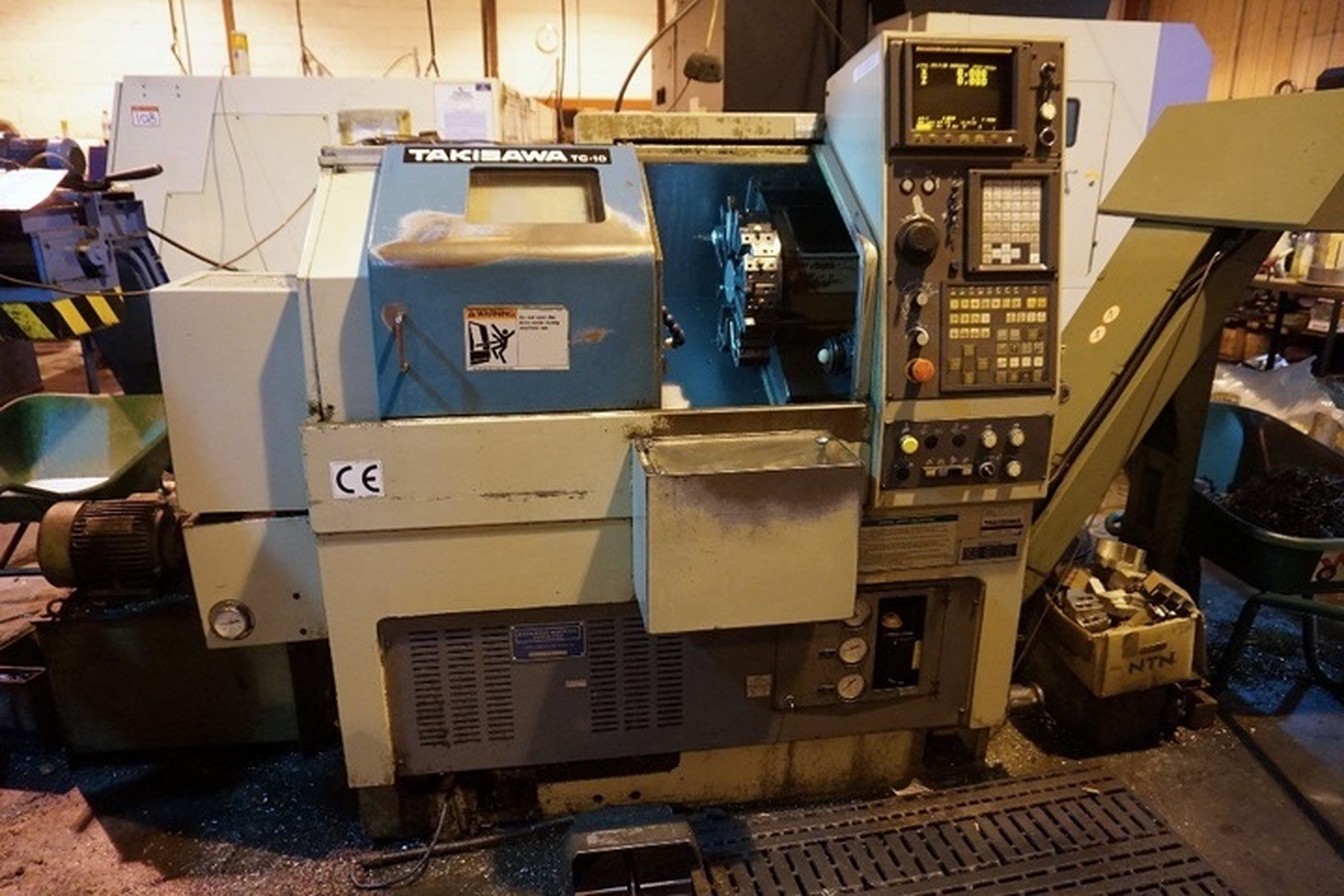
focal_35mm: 24
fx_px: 896
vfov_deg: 53.1
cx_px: 672
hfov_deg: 73.7
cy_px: 448
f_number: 3.5
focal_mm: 16
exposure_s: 1/80
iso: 3200
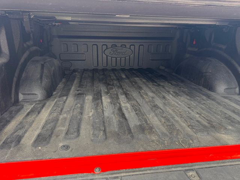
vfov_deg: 56.8
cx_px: 120
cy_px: 90
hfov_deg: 71.6
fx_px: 166
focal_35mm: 24
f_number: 1.78
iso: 80
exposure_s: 1/140
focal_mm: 6.76
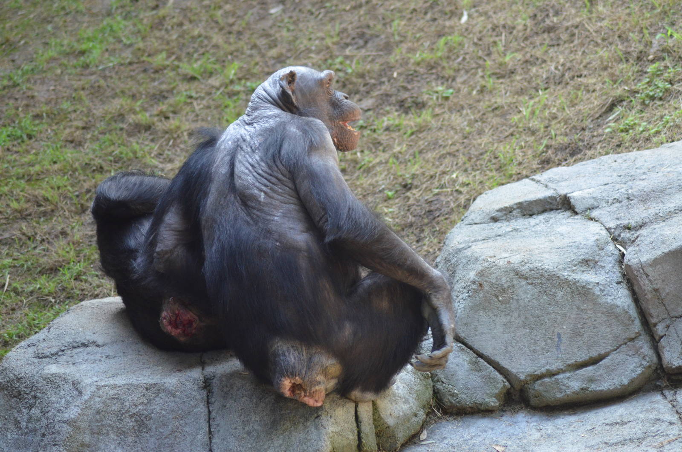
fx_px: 5247
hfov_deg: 7.4
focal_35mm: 278
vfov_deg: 4.9
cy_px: 226
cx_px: 341
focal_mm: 185
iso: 1600
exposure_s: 1/400
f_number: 4.5
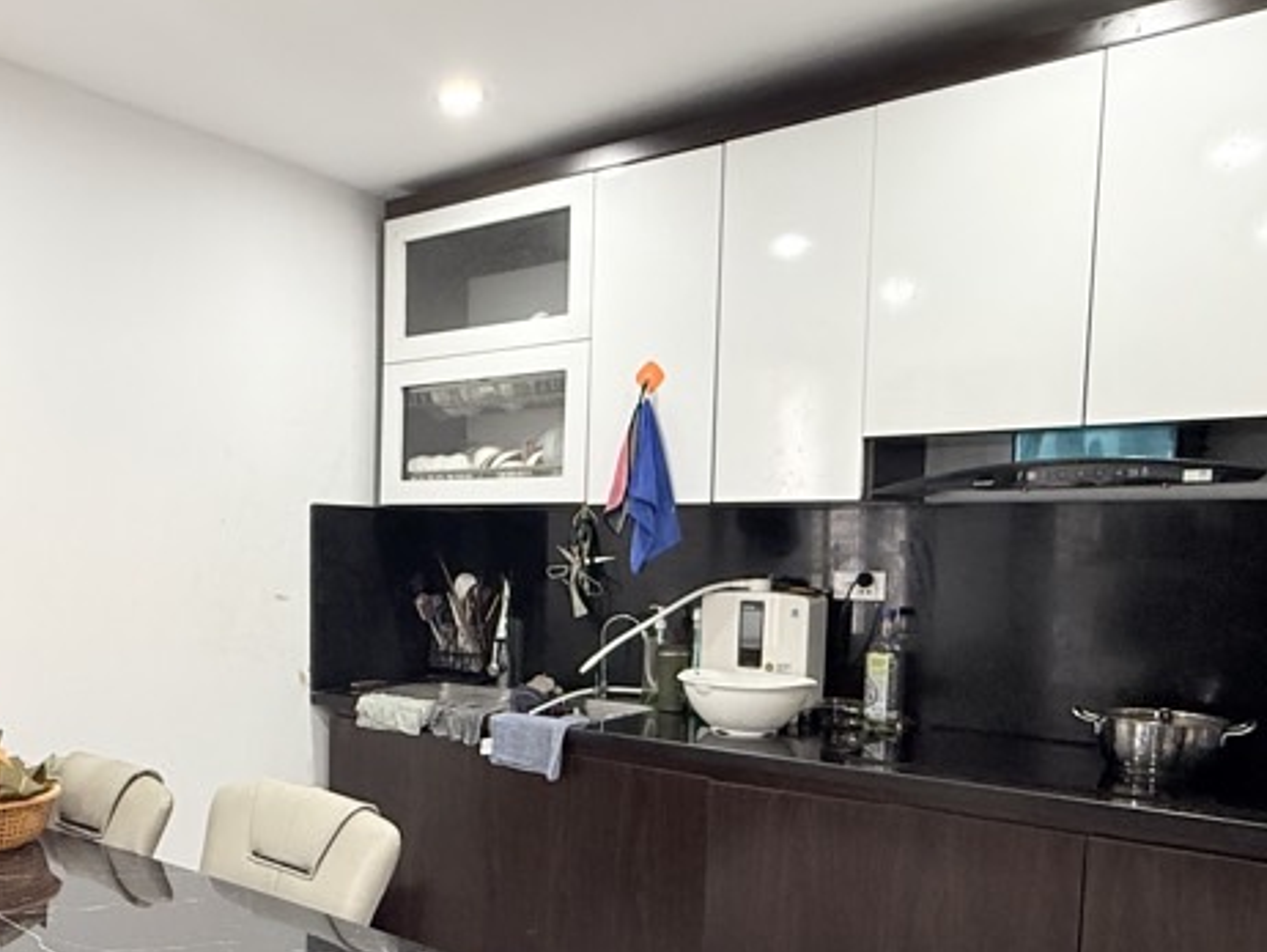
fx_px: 1135
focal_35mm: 31
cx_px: 395
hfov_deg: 56.7
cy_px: 628
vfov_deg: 44.9
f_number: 2.2
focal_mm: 2.22
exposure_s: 1/100
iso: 320
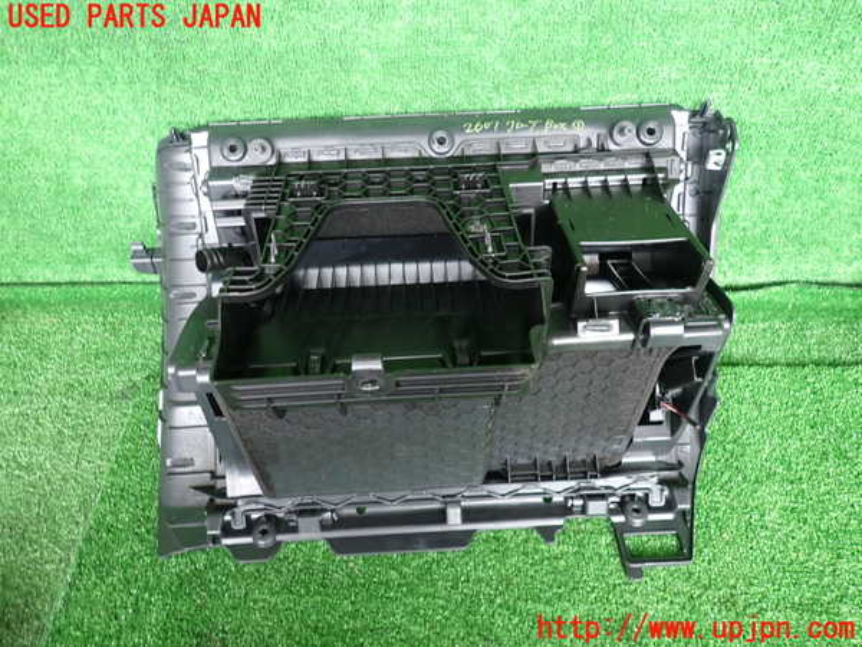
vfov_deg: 54.9
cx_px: 431
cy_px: 324
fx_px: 623
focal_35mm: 25
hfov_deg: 69.4
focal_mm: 4.5
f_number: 2
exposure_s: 1/50
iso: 200
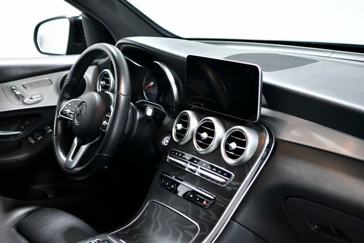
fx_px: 657
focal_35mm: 65
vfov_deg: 20.9
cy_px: 122
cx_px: 182
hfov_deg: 31.0
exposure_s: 1/160
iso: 1600
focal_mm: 65
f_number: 3.5
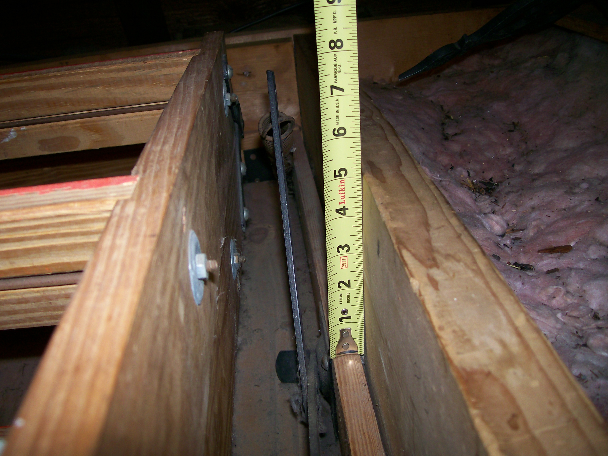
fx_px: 632
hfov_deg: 51.4
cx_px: 304
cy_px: 228
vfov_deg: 39.7
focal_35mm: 36
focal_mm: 6
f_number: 2.7
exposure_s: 1/64
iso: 80
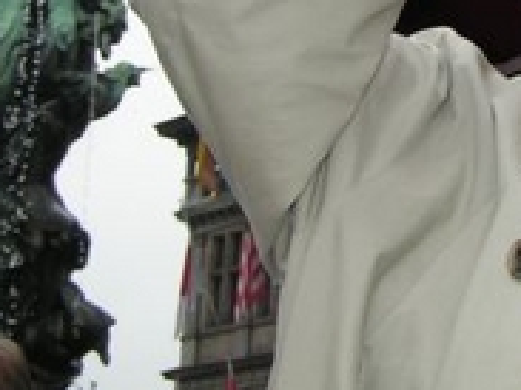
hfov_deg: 18.3
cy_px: -24
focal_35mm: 104
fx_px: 1564
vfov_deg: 13.9
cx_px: 544
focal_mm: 6.3
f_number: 2.8
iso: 50
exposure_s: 1/1000
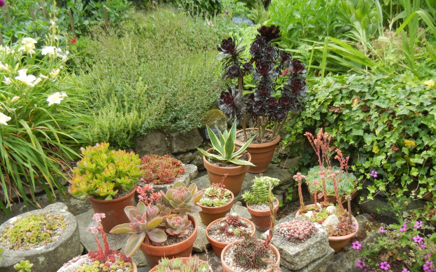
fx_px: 380
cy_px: 151
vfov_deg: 39.4
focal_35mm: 32
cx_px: 218
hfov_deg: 59.7
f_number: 3.5
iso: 202
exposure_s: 1/250
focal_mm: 5.4
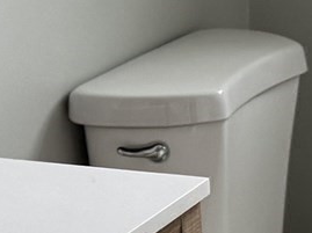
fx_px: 1647
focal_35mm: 183
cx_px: 235
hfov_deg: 10.8
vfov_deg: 8.0
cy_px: 325
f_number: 1.78
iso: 320
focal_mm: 6.76
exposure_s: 1/60
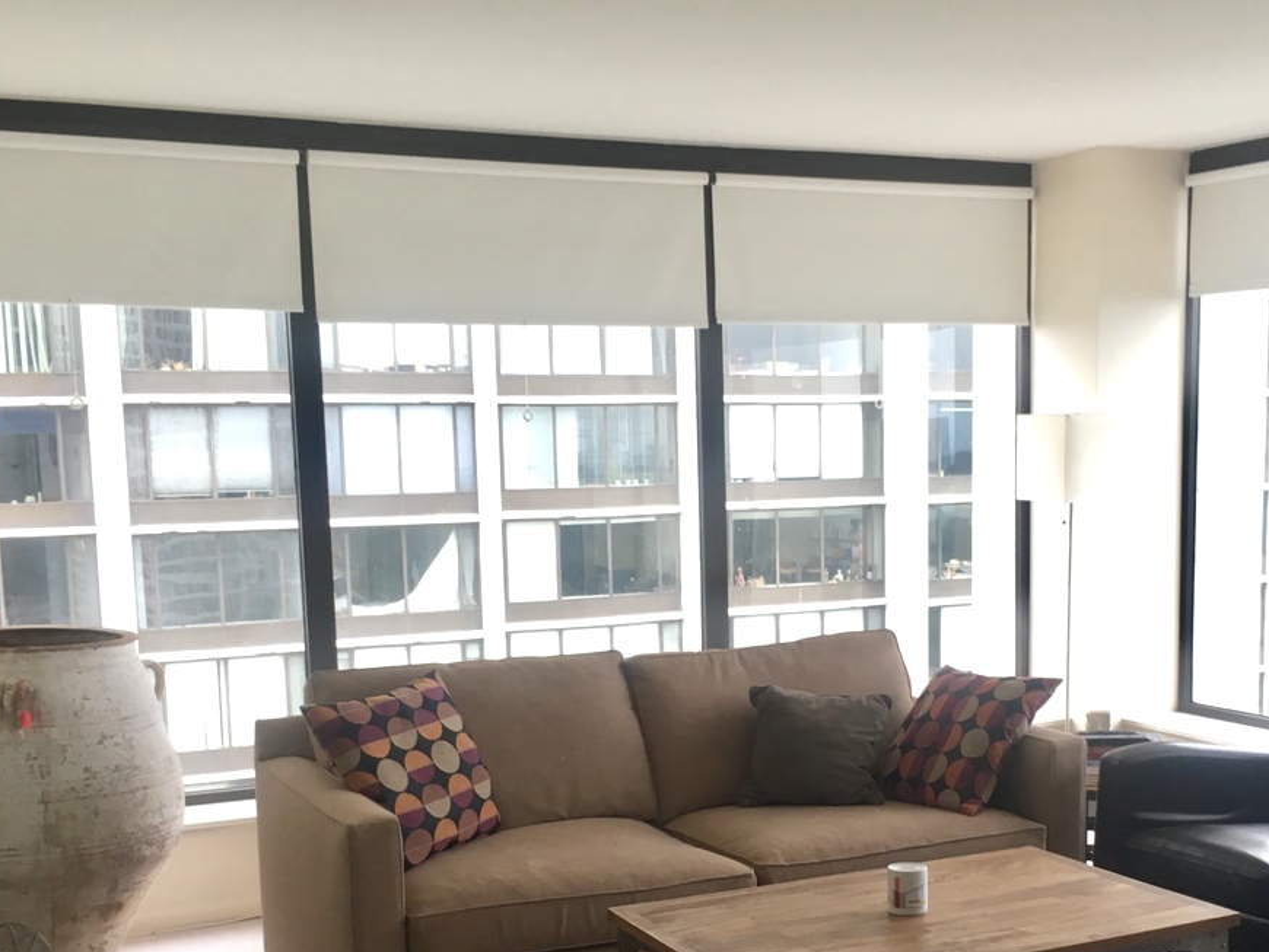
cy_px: 692
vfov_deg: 29.9
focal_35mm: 48
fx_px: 1760
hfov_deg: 39.5
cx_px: 757
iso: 25
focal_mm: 4.15
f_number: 2.2
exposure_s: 1/40
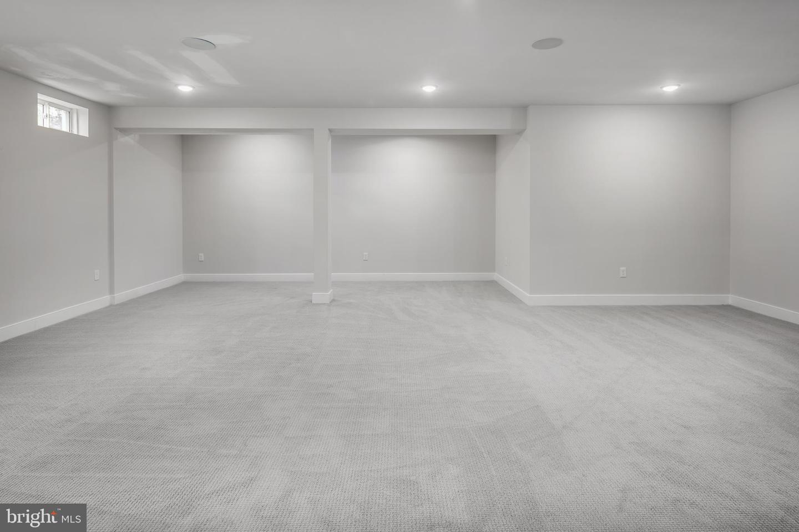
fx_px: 422
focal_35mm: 19
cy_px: 266
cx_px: 400
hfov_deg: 86.9
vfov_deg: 64.6
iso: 200
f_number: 9
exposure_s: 1/250
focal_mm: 19
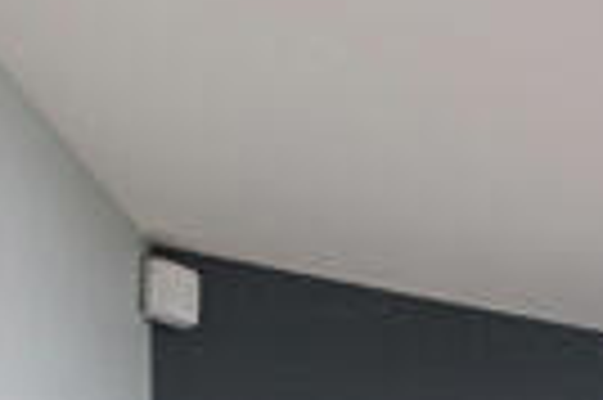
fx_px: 1539
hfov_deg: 11.2
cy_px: 960
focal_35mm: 92
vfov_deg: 12.0
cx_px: 1858
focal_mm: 12
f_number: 13
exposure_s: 1/5
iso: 250
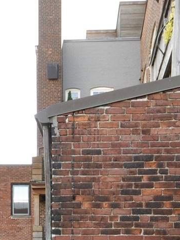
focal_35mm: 62
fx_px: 430
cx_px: 75
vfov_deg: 27.8
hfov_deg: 23.6
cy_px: 278
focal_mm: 10
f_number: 8
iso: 800
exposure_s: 1/250
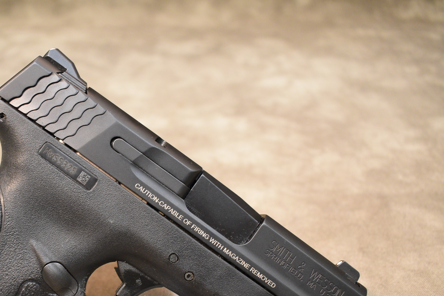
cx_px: 124
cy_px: 212
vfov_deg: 29.6
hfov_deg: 42.5
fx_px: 555
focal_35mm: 45
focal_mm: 20
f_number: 4
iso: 1400
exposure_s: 1/60
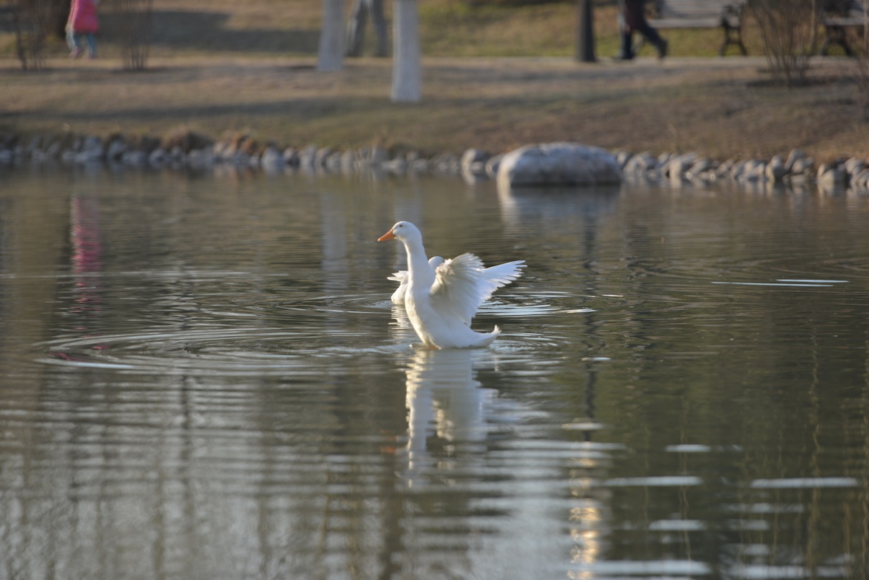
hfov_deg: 10.3
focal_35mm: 200
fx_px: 4829
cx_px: 434
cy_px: 290
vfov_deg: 6.9
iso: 200
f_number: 2.8
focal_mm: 200
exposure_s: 1/1000
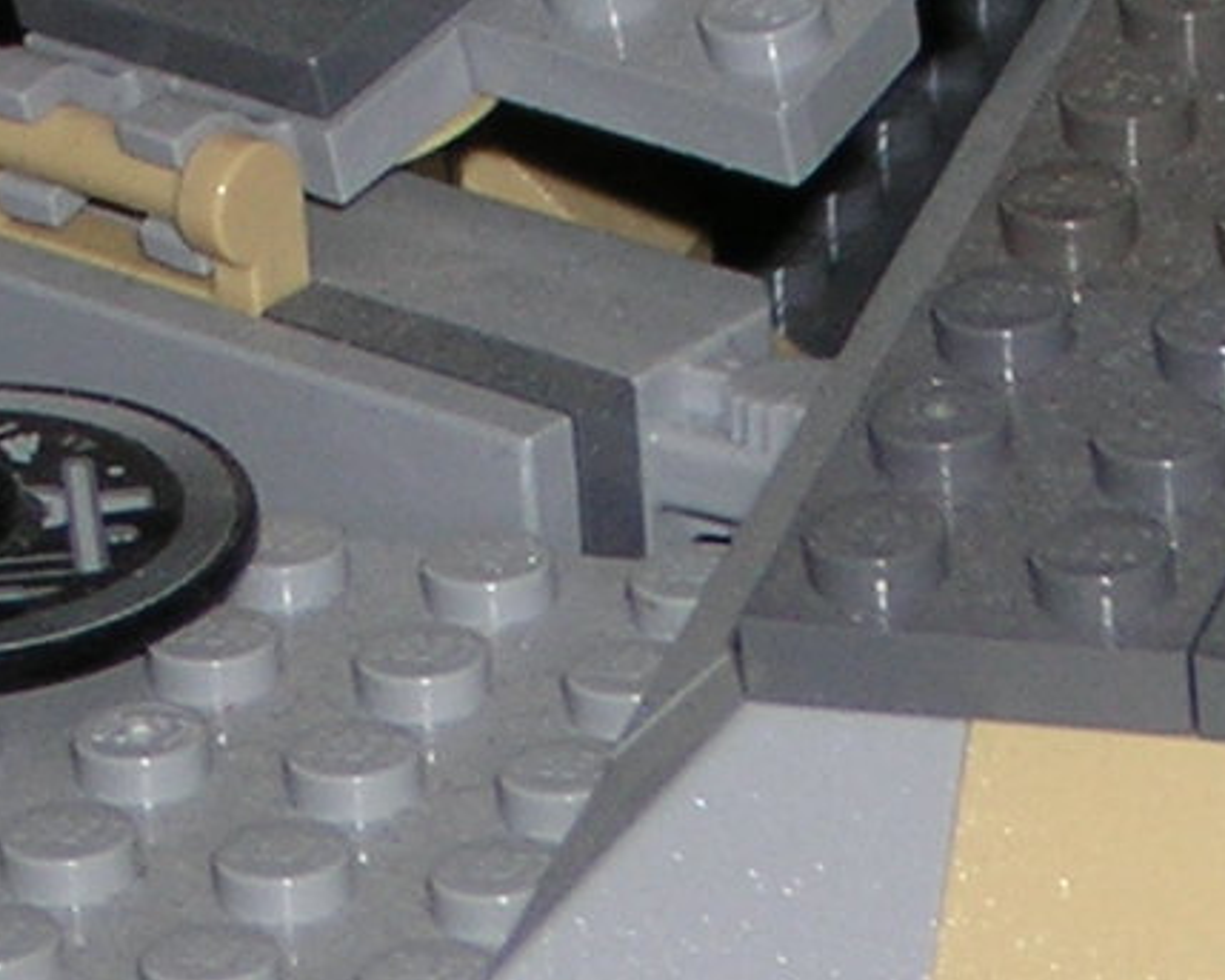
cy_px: 1597
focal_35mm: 364
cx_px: 1256
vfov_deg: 4.2
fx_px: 13194
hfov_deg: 5.3
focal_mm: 13.1
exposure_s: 1/60.1
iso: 50
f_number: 4.5
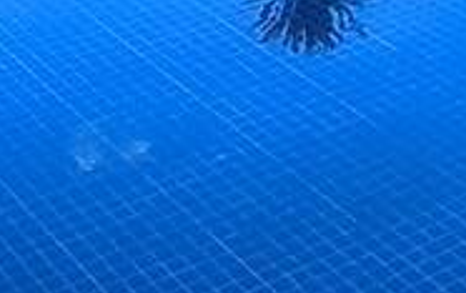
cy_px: -516
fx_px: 1667
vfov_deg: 8.7
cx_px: 436
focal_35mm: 131
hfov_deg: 15.7
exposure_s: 1/815
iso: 50
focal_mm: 1.65
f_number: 2.2
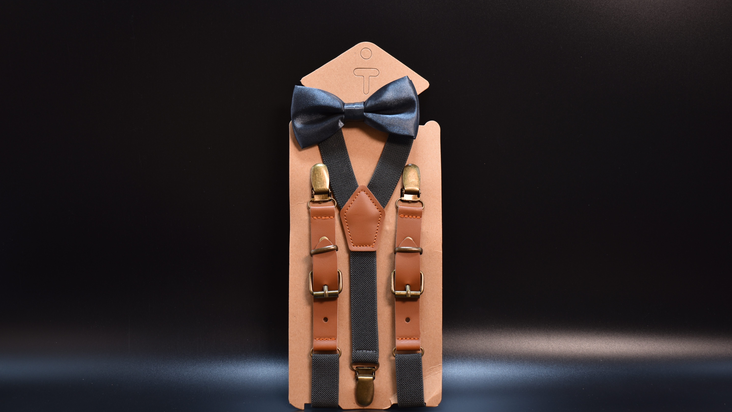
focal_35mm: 54
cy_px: 244
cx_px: 363
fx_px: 1048
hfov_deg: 38.5
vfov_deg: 22.2
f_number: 4.5
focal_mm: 34
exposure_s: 1/13
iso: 100
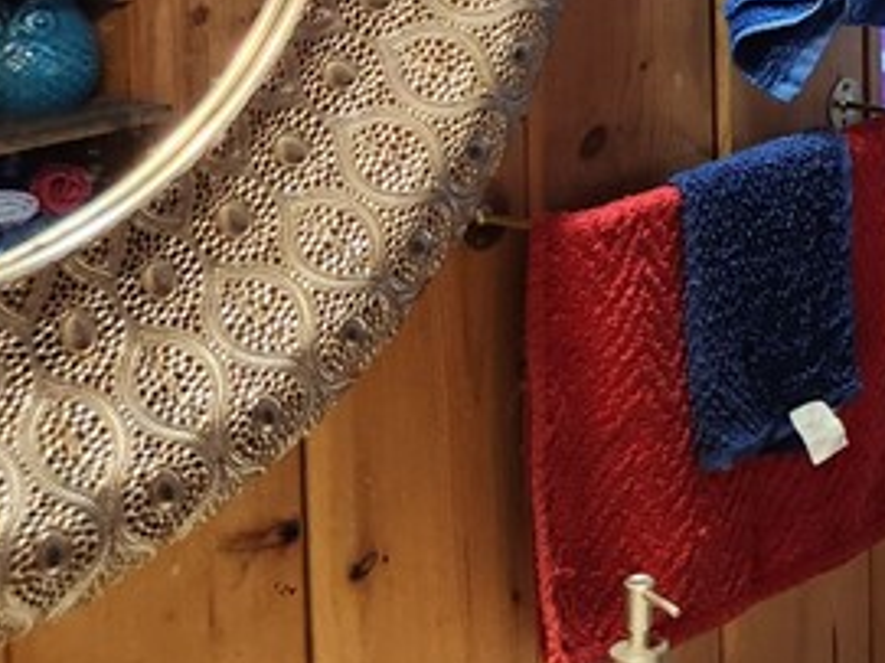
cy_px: -131
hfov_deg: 18.7
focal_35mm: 87
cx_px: 1473
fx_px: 2223
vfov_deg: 16.3
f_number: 1.8
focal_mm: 5.4
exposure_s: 1/120
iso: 200
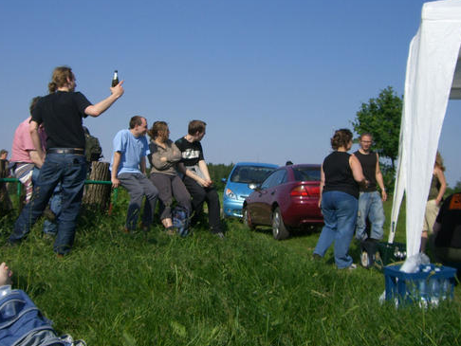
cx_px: 224
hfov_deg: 38.2
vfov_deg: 29.0
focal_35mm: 50
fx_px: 666
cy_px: 125
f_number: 4.3
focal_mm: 6.2
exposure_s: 1/1000
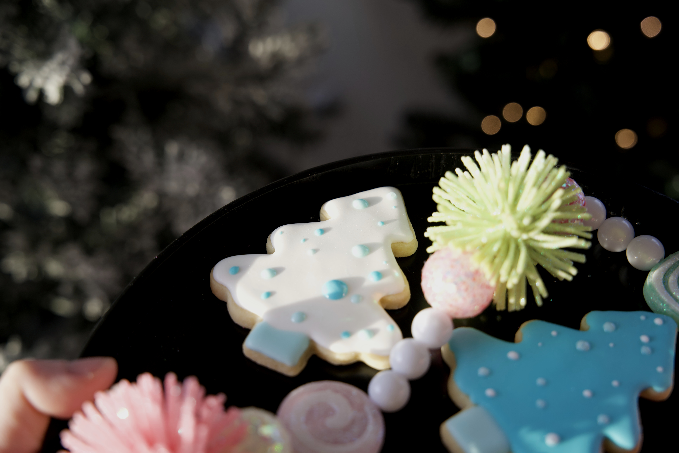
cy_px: 226
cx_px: 340
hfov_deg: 43.6
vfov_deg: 29.9
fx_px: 849
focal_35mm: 45
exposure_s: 1/60
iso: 125
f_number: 4
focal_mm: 45
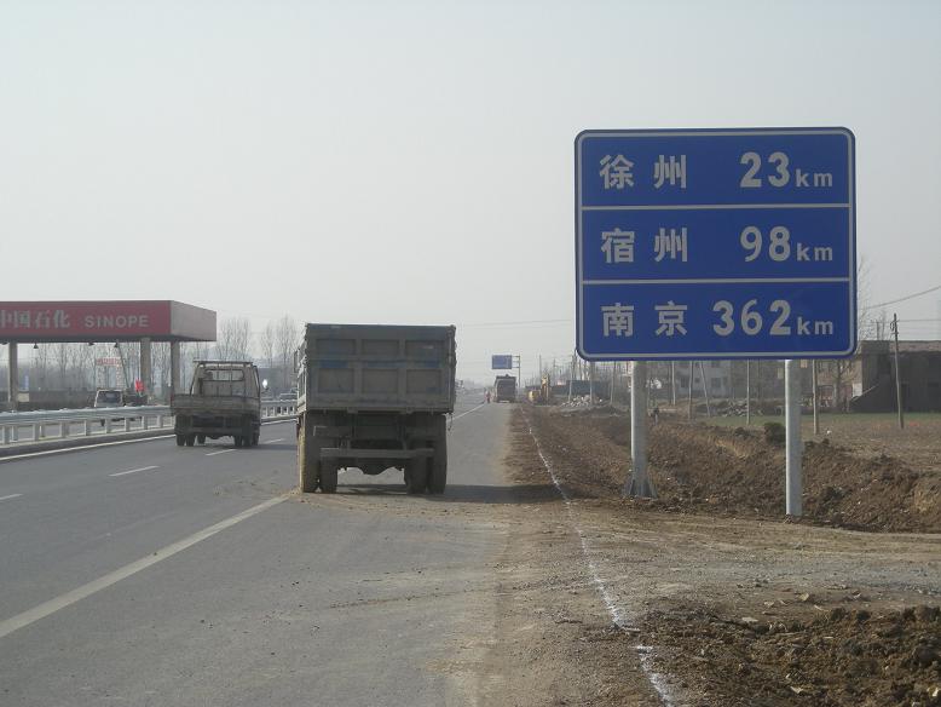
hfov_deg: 18.7
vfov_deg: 14.1
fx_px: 2855
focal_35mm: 105
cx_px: 470
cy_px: 354
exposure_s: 1/420
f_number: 4.7
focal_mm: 17.1
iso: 50
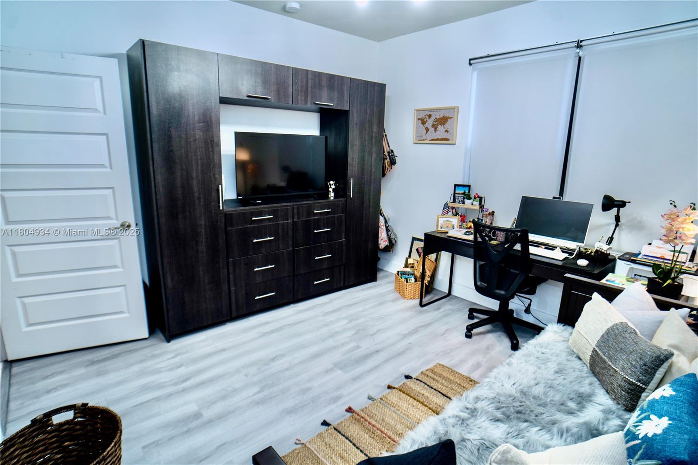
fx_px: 349
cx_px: 349
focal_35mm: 18
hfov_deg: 90.0
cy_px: 232
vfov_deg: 67.4
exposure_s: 1/60
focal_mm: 18
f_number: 3.5
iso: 160
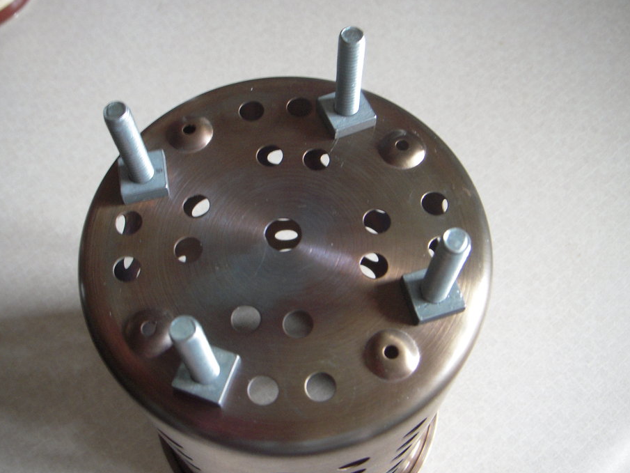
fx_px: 783
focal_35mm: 43
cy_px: 222
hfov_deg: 43.8
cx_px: 284
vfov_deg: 33.6
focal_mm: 6.3
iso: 250
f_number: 3.3
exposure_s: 1/8
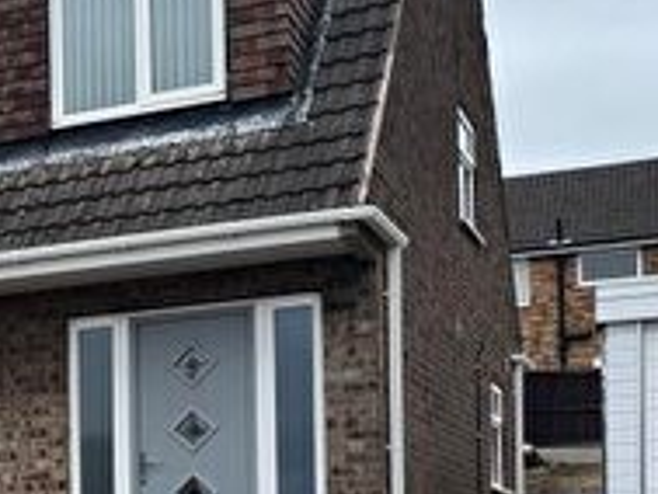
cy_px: 555
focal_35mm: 89
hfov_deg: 18.7
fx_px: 1693
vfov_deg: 16.1
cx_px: -400
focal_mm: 6.76
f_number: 1.78
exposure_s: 1/1869
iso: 80
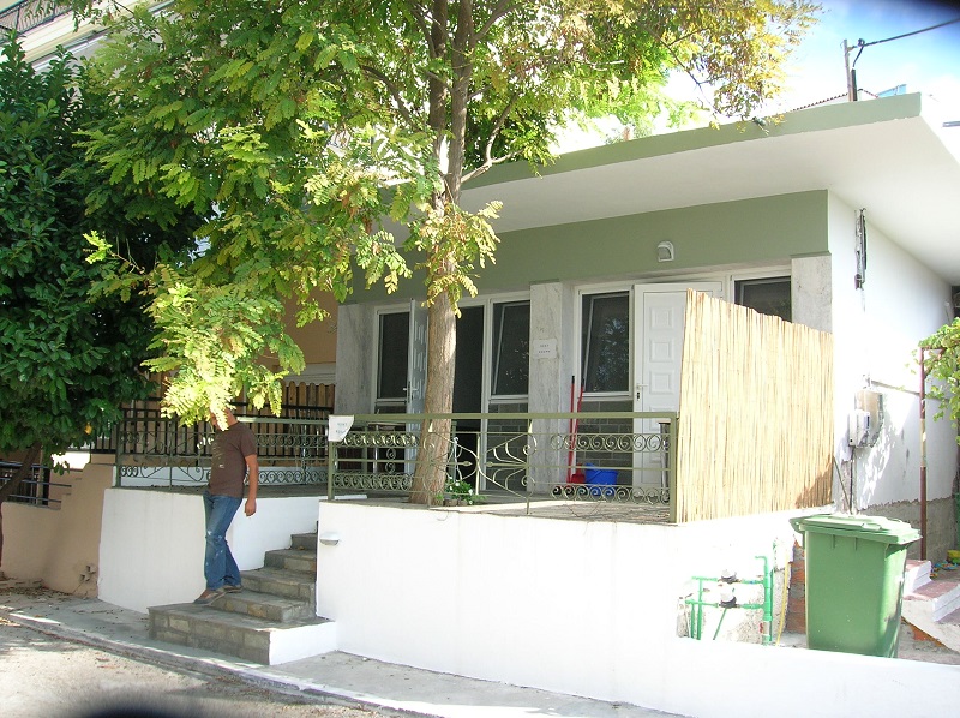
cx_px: 480
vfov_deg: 41.7
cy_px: 359
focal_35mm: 34
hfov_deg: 54.0
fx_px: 942
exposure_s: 1/112
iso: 71
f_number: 4.9
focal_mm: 5.7
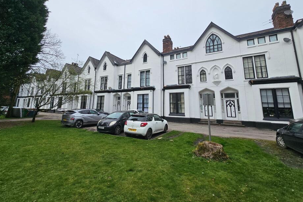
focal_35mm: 15
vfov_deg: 76.4
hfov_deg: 100.3
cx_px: 142
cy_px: 80
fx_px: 126
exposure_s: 1/1695
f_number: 2.2
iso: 50
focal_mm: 2.2
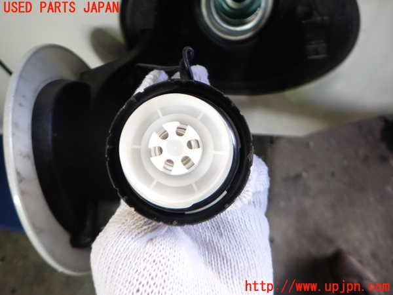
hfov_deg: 69.4
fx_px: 284
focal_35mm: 25
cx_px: 196
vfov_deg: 54.9
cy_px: 148
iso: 200
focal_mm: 4.5
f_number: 2
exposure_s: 1/60
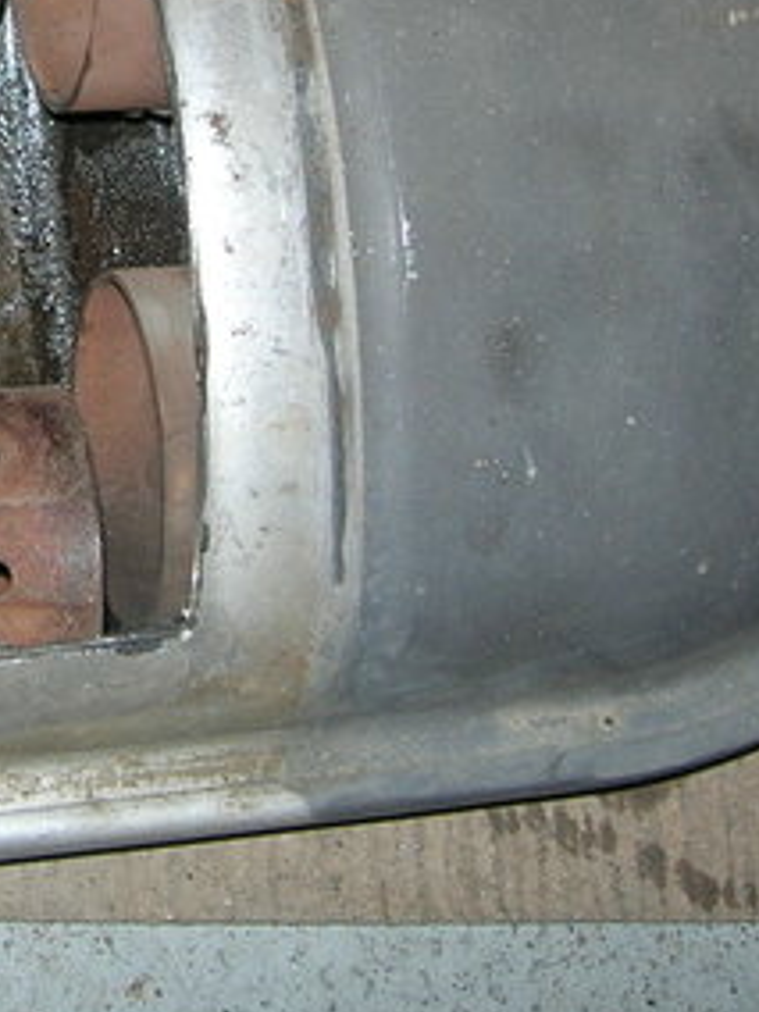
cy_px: 46
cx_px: -118
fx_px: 3128
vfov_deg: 18.0
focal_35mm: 107
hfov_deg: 13.5
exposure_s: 1/60.1
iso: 64
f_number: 2.8
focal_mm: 7.8
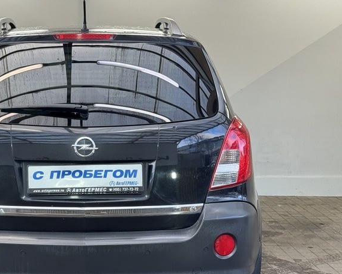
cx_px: 86
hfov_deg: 25.4
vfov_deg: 20.7
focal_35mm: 74
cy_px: 171
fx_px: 749
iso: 50
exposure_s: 1/146
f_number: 1.78
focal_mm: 6.76
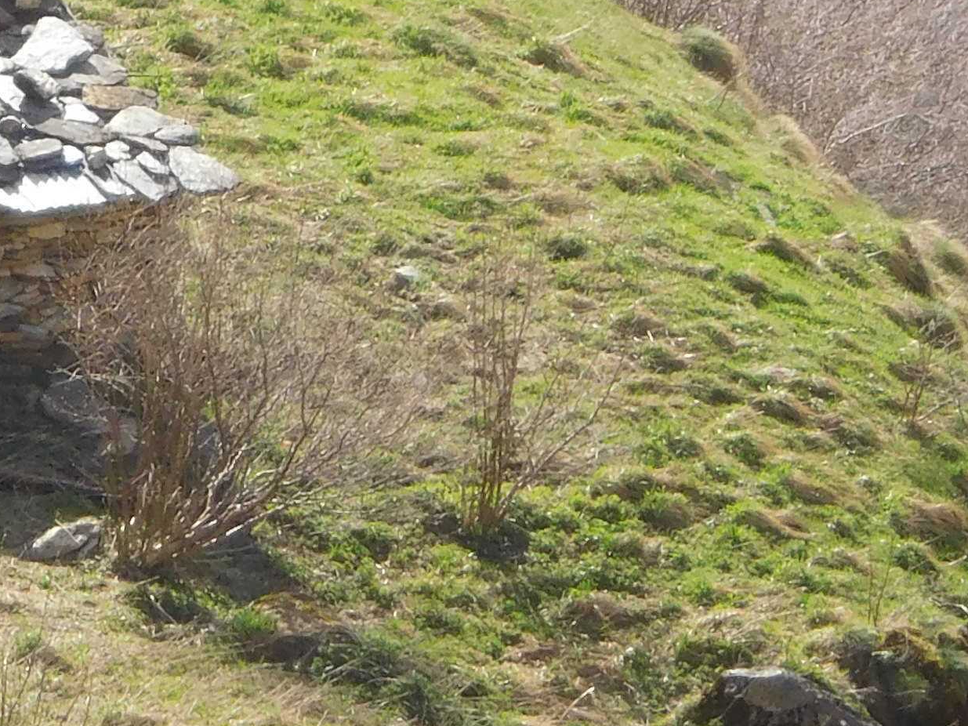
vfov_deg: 1.4
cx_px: -133
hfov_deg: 1.9
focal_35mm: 1045
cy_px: 80
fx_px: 29219
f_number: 5.8
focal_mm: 50
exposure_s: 1/200
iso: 125
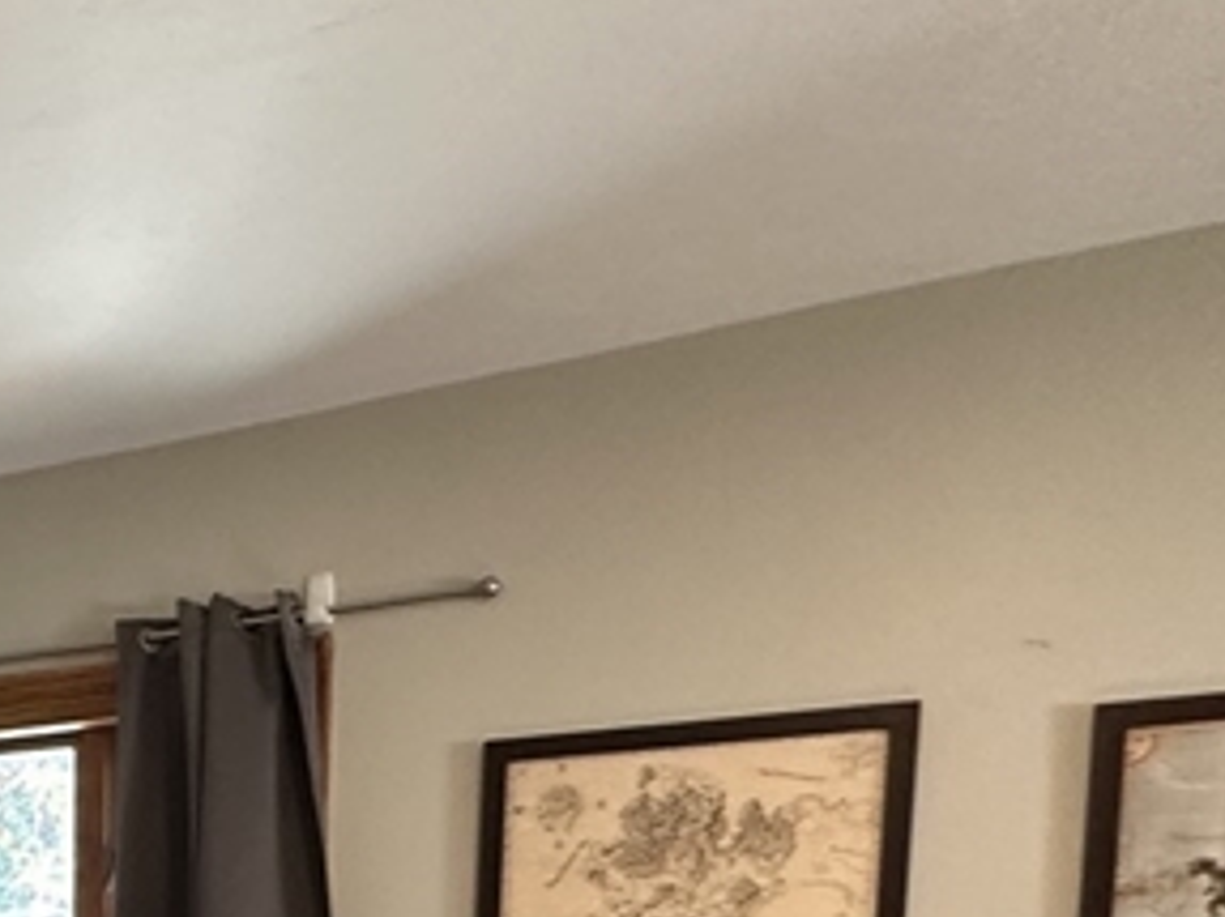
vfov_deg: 24.6
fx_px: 1769
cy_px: 1245
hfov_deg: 30.2
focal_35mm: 50
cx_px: -376
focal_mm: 2.22
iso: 320
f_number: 2.2
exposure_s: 1/60
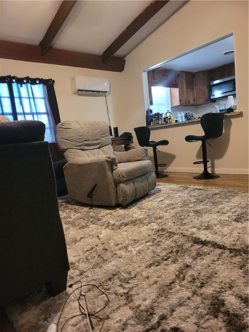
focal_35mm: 26
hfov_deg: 53.1
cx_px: 124
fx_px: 249
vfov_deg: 67.3
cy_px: 166
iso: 400
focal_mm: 5
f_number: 1.8
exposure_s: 1/40
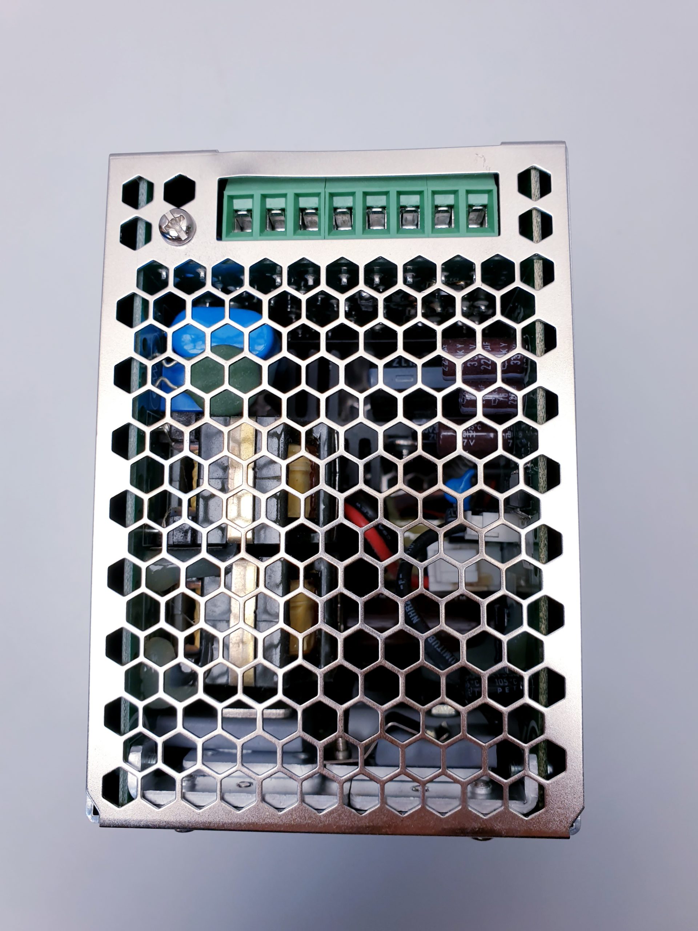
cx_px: 349
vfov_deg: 67.3
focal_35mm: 26
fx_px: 699
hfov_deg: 53.1
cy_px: 466
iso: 64
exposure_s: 1/100
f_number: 2.4
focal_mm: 4.3
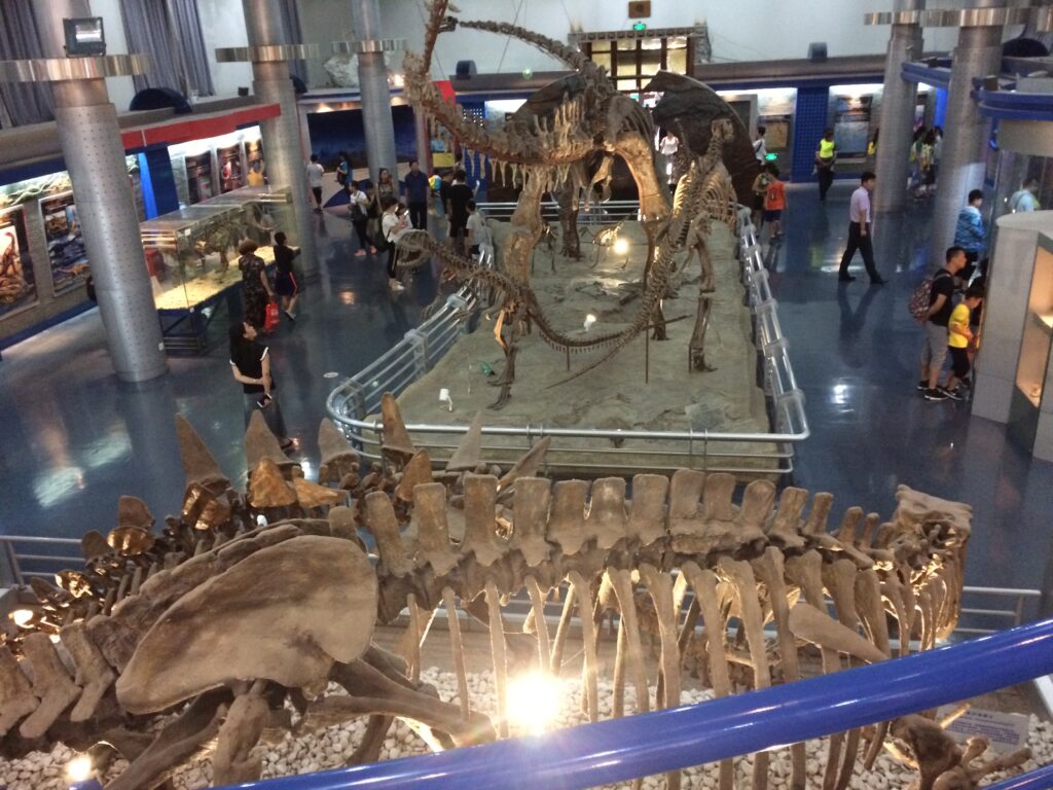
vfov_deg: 48.2
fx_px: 882
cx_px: 526
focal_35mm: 29
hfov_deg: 61.7
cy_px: 395
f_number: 2.2
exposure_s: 1/17
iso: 400
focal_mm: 4.15
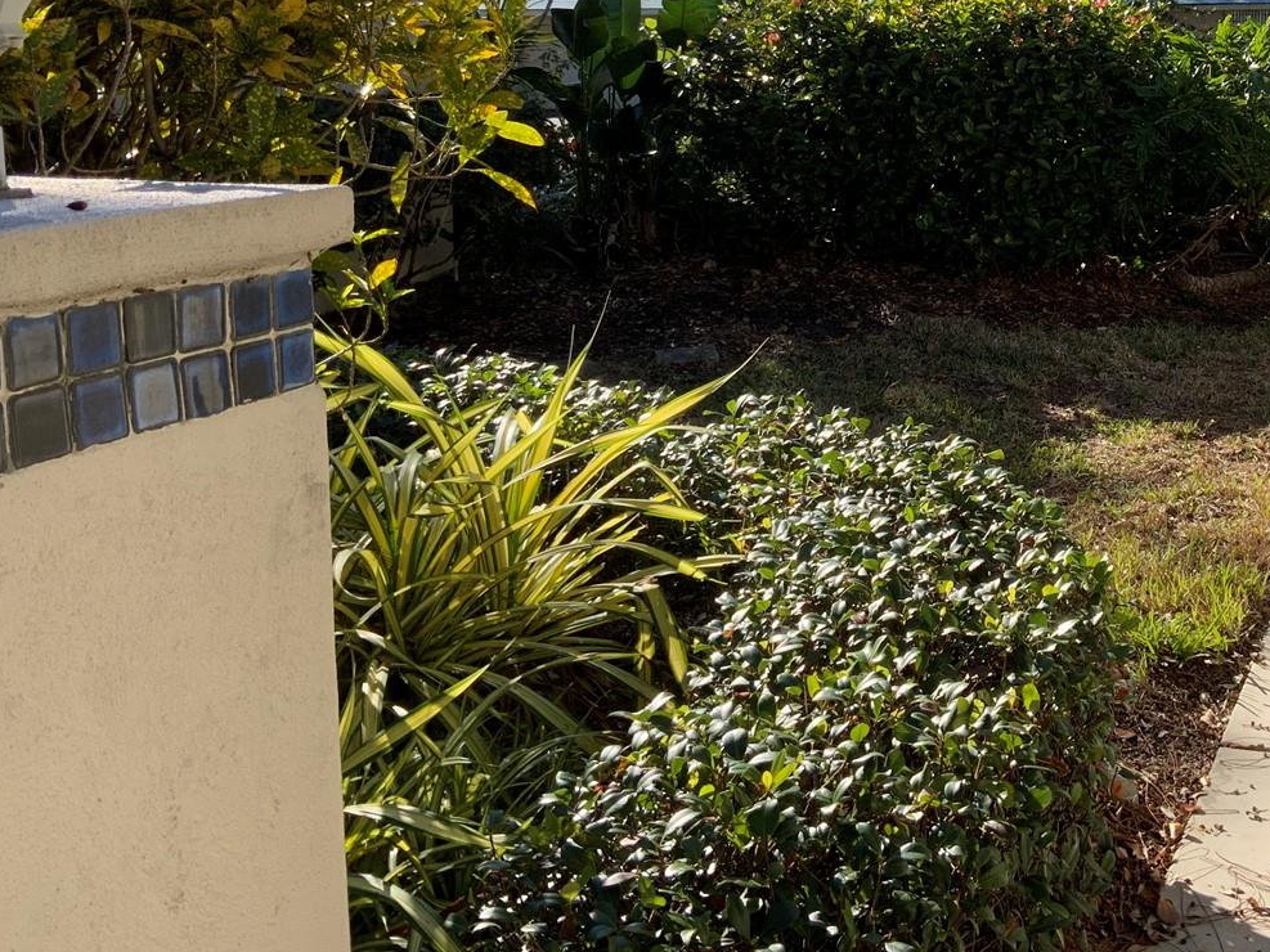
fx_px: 1724
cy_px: 190
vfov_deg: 30.1
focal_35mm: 47
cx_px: 1000
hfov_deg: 39.0
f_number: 1.8
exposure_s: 1/739
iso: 16
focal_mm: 3
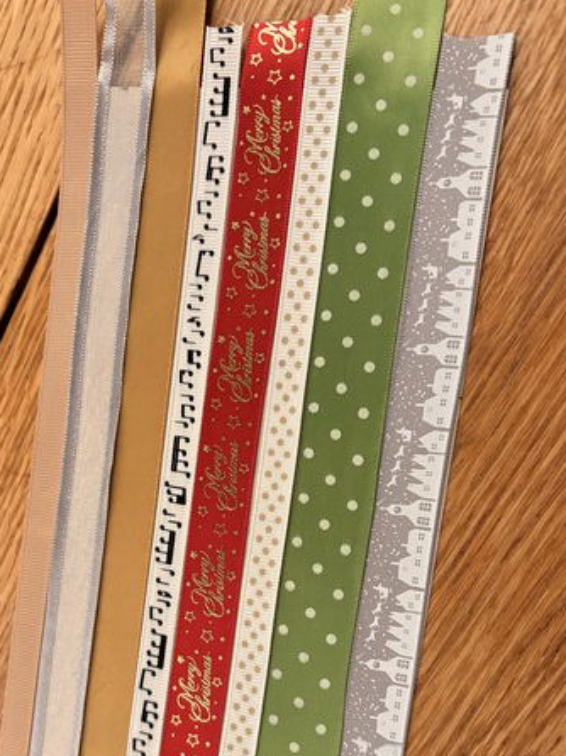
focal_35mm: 35
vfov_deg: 51.9
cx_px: 237
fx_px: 764
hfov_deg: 40.5
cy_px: 490
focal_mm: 5.96
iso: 400
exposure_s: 1/50
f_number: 1.6
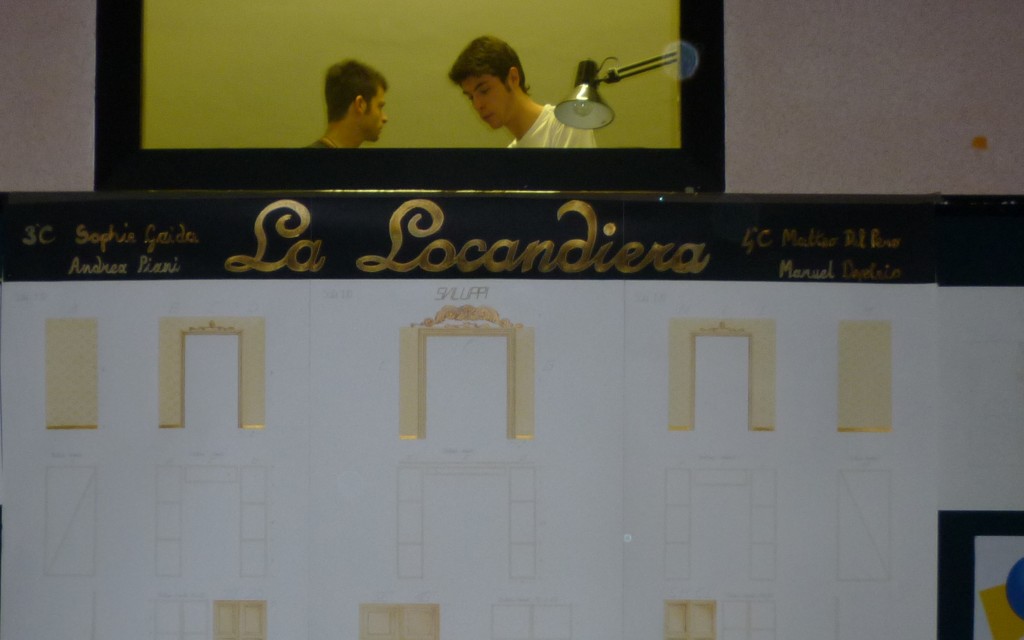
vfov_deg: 23.6
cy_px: 597
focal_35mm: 53
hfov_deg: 38.1
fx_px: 1479
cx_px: 444
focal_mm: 5.2
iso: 125
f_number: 3.3
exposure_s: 1/8
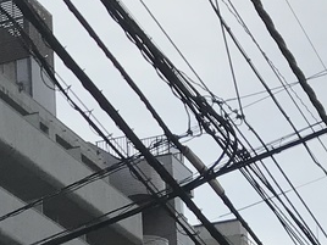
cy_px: 380
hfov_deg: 12.3
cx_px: -268
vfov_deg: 9.8
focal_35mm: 146
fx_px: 1379
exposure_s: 1/6410
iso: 20
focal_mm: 3.99
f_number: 1.8
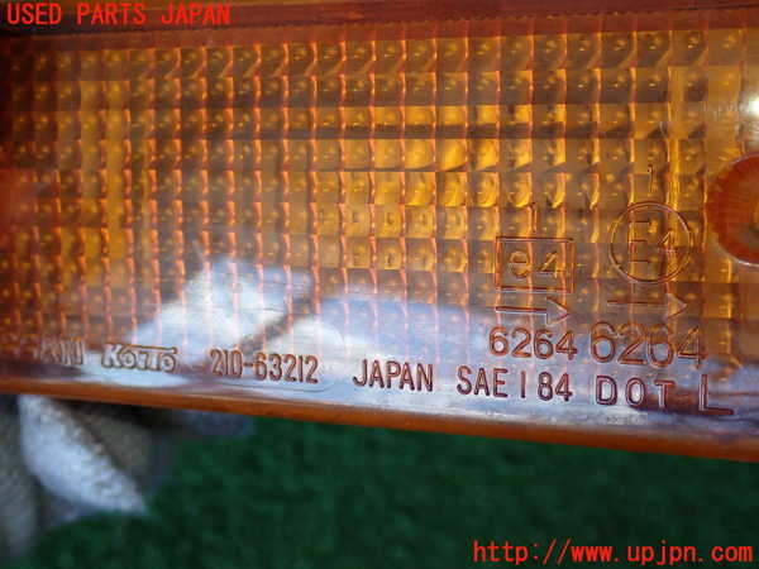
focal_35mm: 58
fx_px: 1272
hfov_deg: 33.2
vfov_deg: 25.2
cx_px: 380
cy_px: 284
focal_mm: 10.35
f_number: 3.5
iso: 200
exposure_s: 1/80
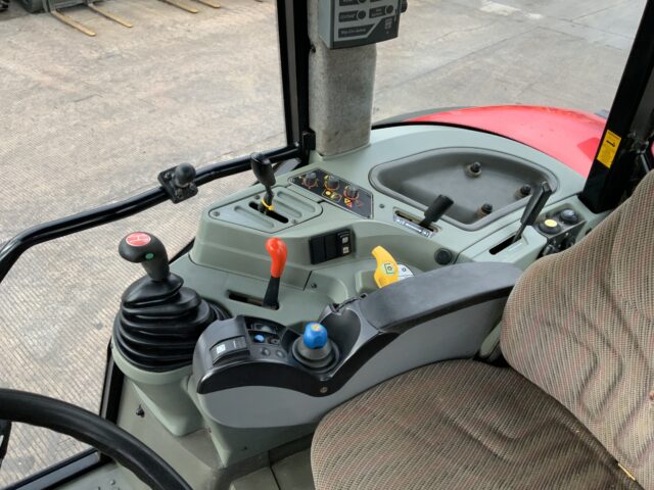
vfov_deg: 48.2
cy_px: 245
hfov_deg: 61.7
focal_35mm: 29
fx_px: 548
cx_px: 327
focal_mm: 3
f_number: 1.8
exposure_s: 1/122
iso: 64
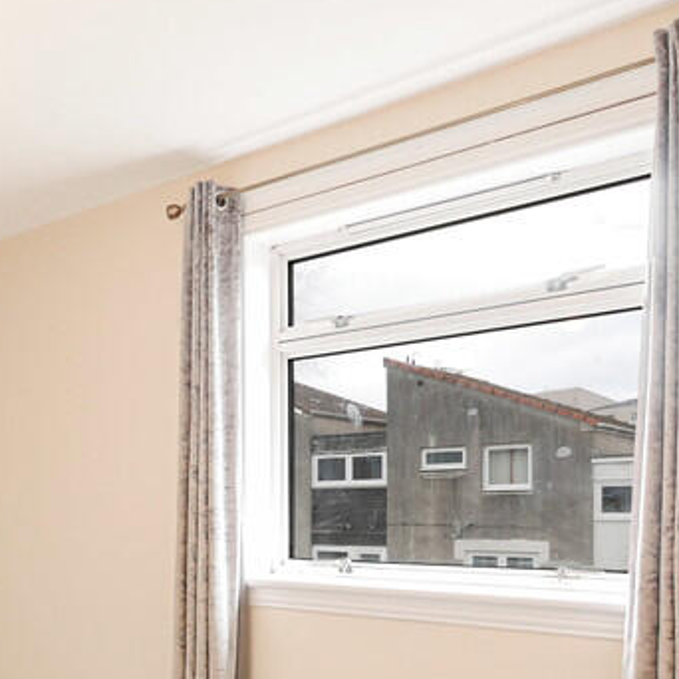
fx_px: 821
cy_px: 542
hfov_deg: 40.5
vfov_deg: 42.9
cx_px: 34
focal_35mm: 37
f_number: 4
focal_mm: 7
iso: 1000
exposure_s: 1/60
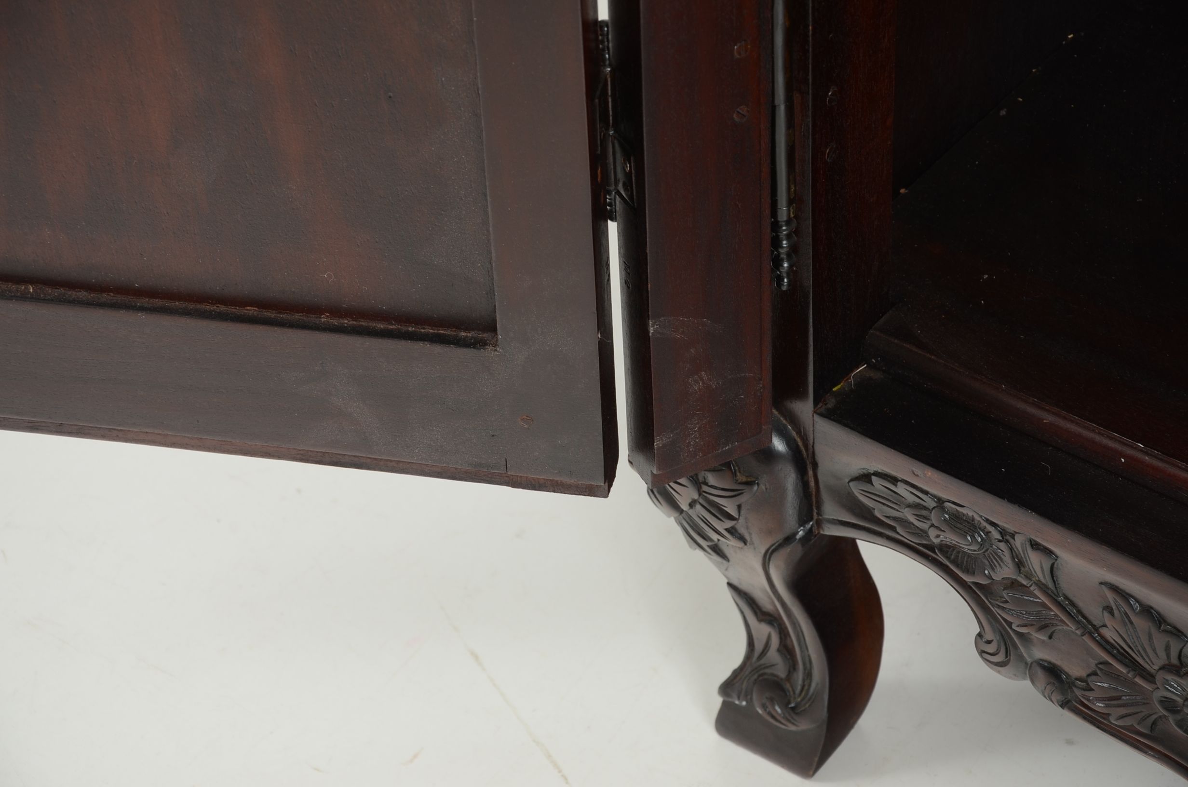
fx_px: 3952
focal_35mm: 120
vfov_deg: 11.4
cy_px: 394
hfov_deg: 17.1
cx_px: 594
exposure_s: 1/60
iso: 160
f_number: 6.3
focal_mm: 80
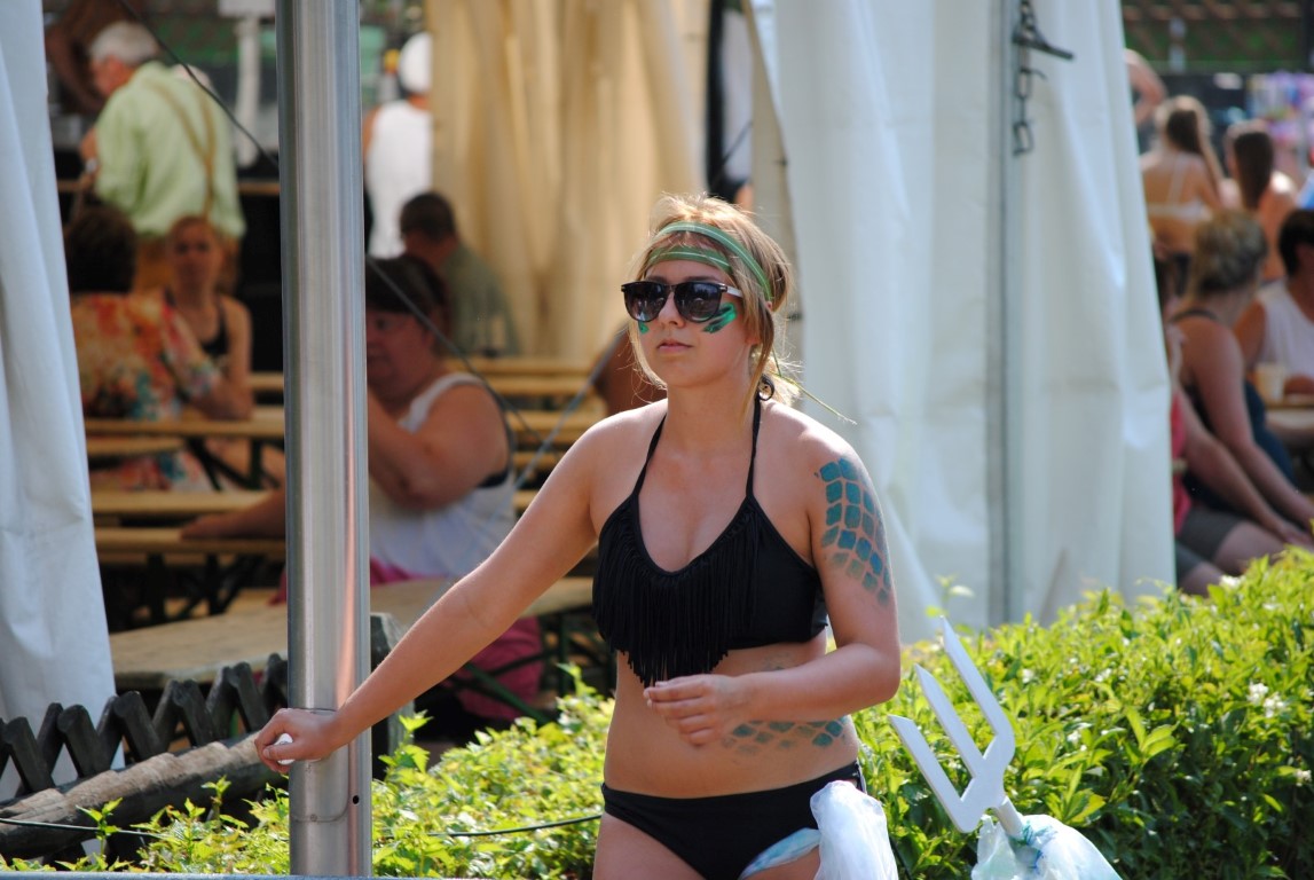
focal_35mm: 240
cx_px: 657
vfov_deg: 5.7
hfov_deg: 8.6
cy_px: 440
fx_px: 8771
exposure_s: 1/500
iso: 220
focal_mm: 160
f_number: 5.3
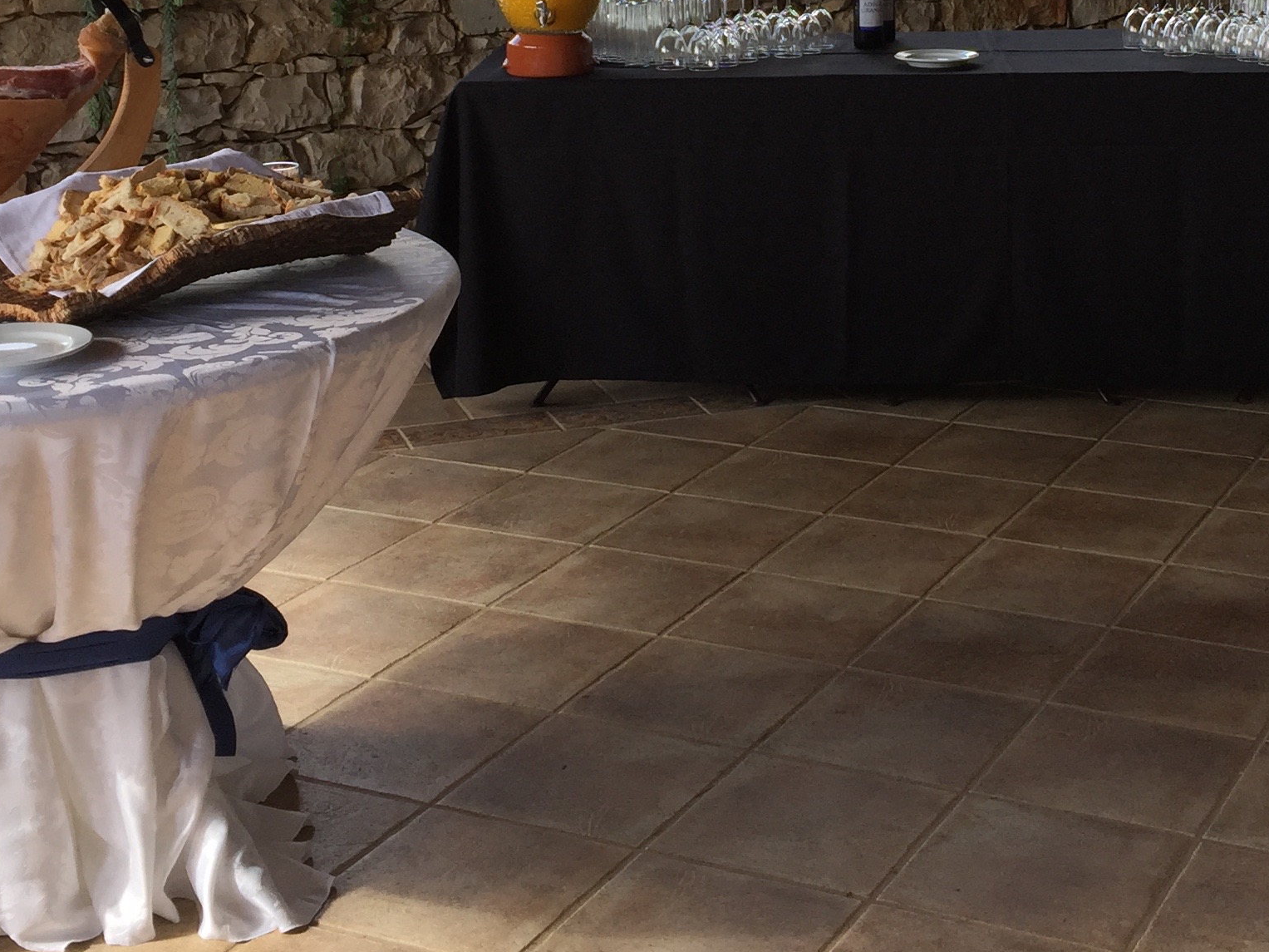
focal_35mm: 62
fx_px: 2273
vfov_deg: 22.9
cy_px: 62
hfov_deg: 31.0
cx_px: 809
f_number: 2.2
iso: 32
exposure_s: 1/170
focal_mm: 4.15
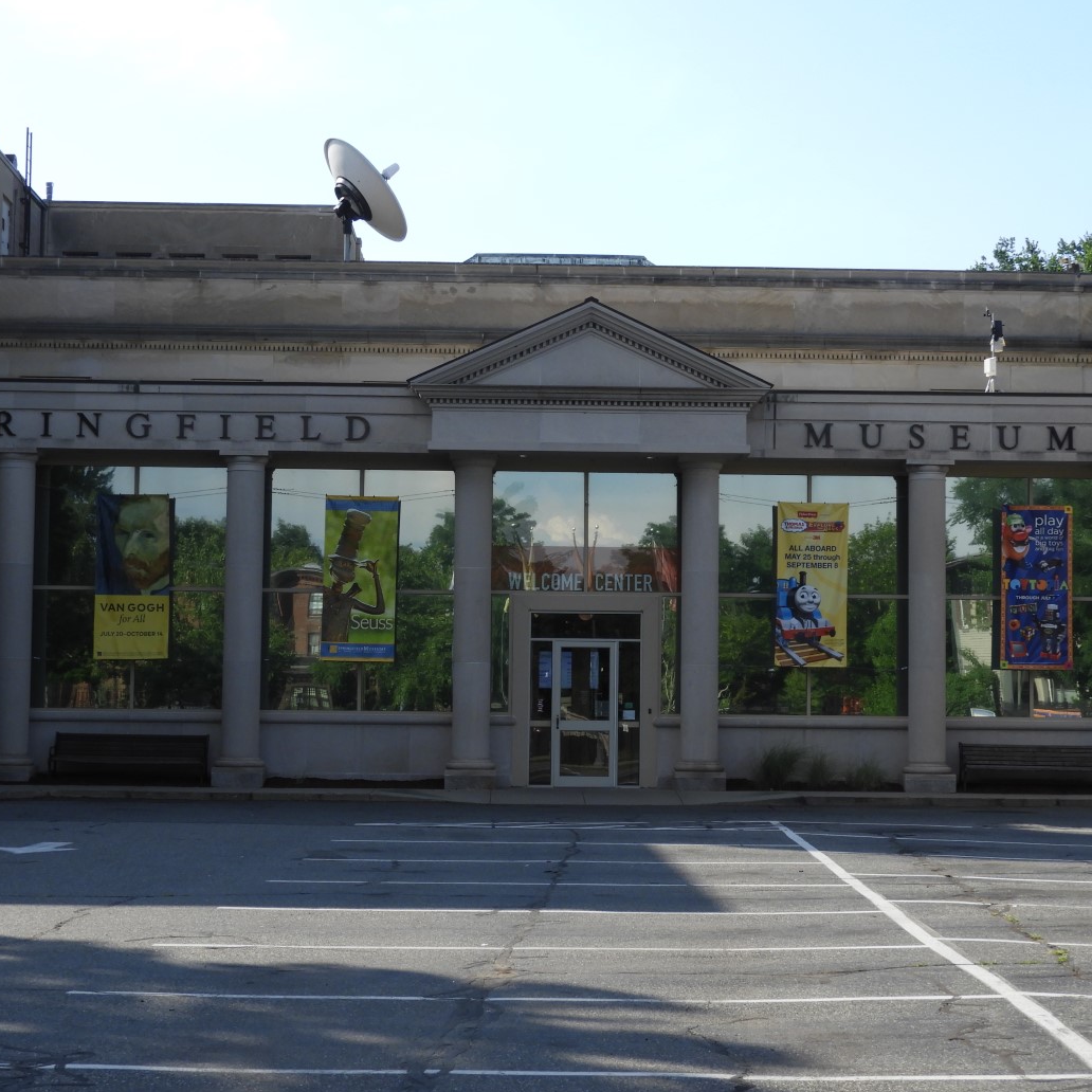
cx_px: 601
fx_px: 2641
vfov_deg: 23.4
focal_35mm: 74
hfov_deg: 23.4
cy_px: 533
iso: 100
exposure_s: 1/500
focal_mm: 10.7
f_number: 4.2
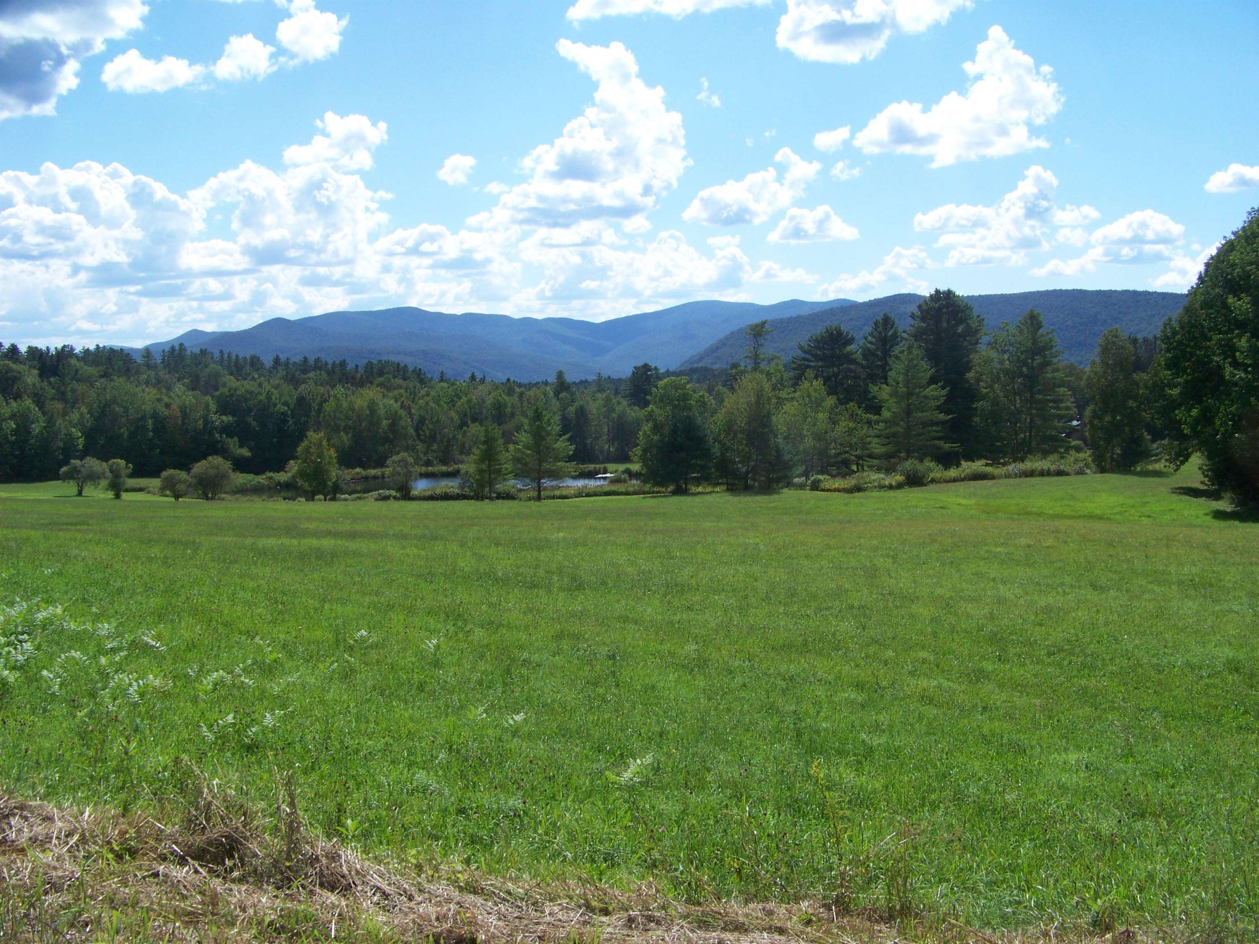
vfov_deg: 39.7
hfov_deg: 51.4
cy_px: 472
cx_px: 630
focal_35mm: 36
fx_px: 1309
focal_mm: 5.85
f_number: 4
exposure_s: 1/640
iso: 69
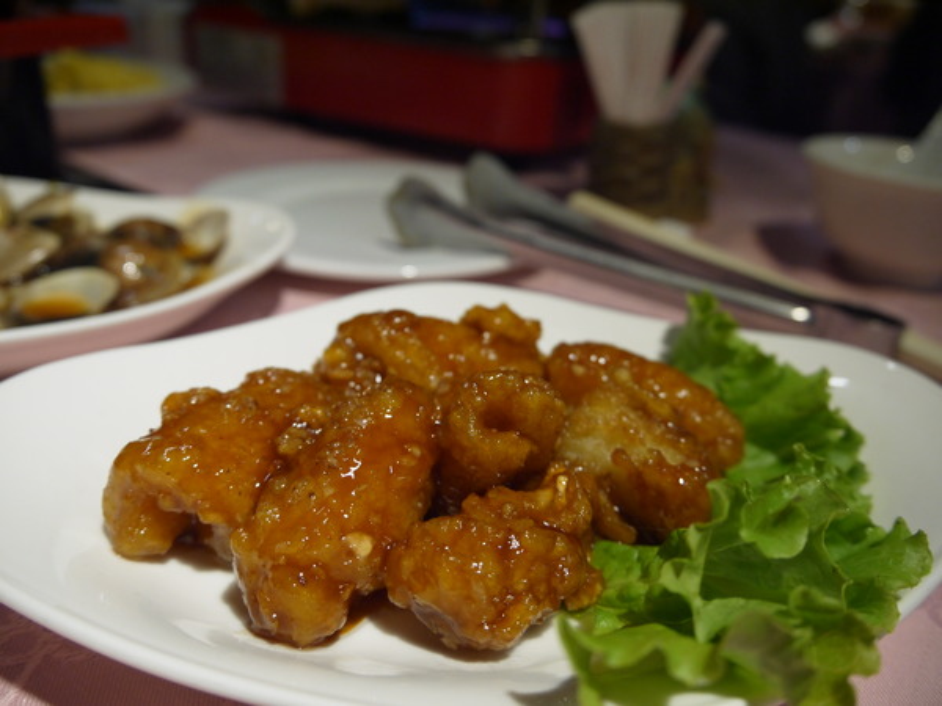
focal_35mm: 28
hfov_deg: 63.4
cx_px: 471
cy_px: 353
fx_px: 762
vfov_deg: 49.7
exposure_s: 1/60
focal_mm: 14
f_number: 3.5
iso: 400
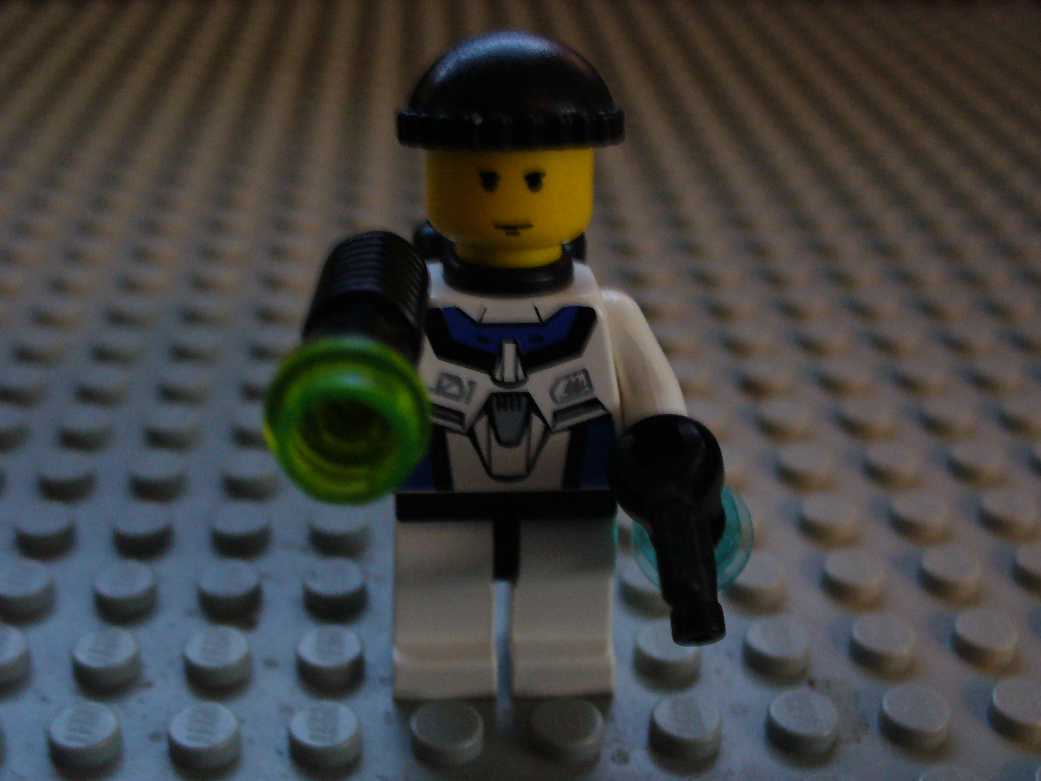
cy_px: 390
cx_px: 520
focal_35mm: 42
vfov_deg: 34.3
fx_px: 1263
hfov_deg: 44.8
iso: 200
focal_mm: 7
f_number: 2.9
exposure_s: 1/8
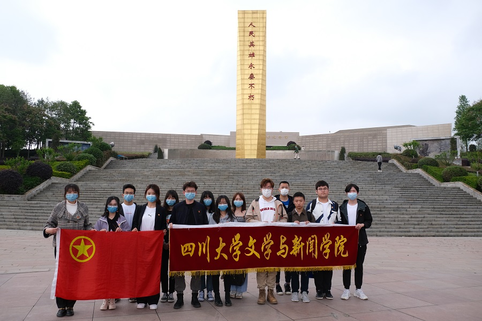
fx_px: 361
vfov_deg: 47.9
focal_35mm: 27
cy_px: 160
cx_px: 241
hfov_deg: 67.4
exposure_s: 1/250
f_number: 6.4
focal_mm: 18
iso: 200
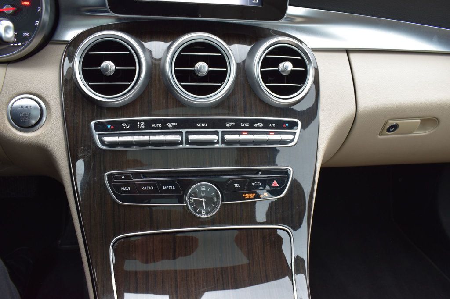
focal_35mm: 30
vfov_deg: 43.6
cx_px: 225
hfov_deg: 61.9
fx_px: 375
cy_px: 150
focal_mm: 20
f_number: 6.3
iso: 400
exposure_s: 1/20
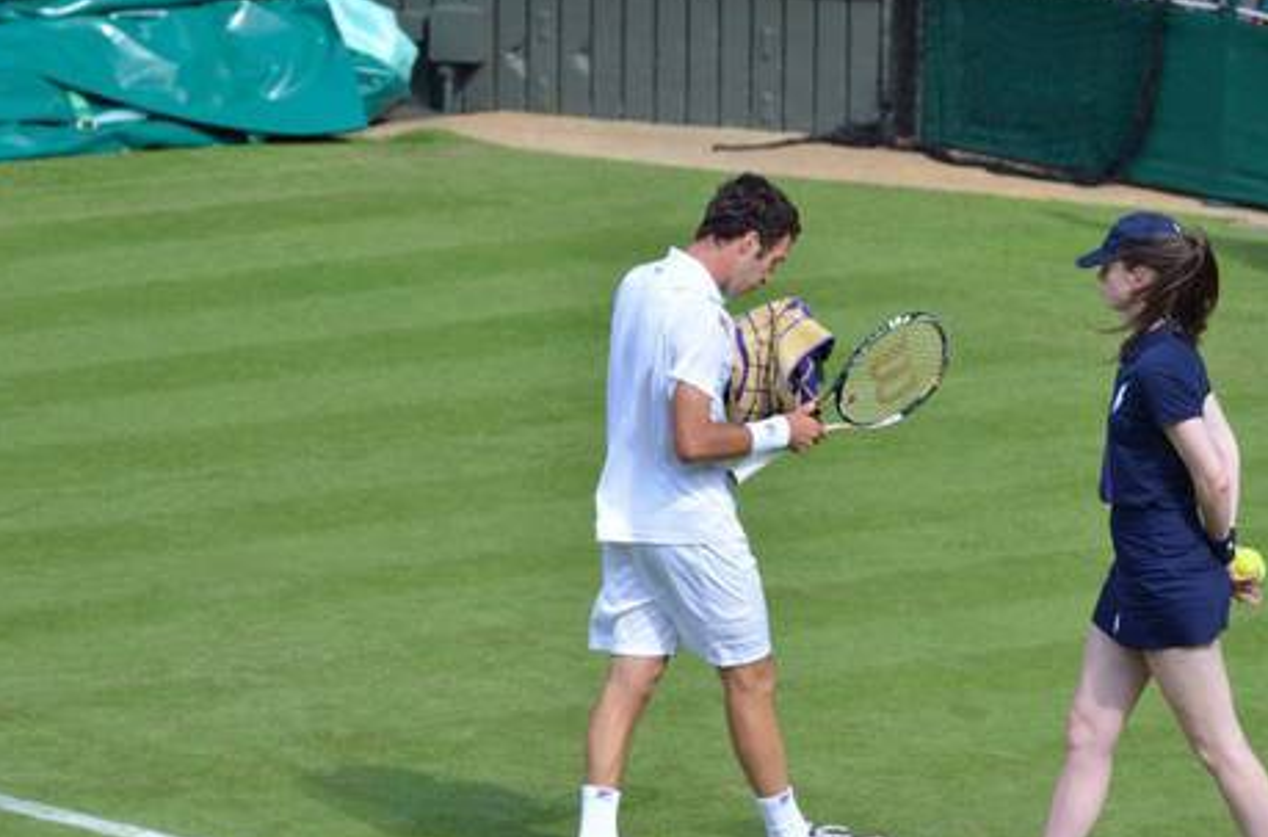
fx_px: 20893
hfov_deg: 3.5
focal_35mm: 595
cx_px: 804
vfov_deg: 2.3
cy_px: 399
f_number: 5.3
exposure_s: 1/640
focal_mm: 260
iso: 280
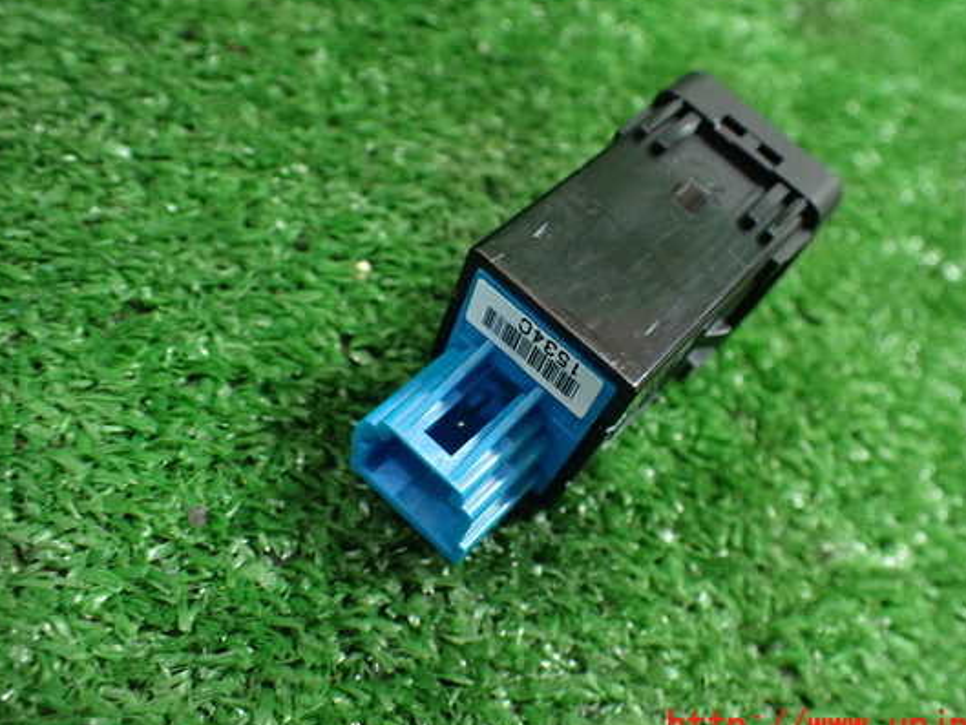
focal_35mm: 34
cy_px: 340
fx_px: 949
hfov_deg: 53.9
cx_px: 531
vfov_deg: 41.8
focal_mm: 5.4
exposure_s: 1/80
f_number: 2.3
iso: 800
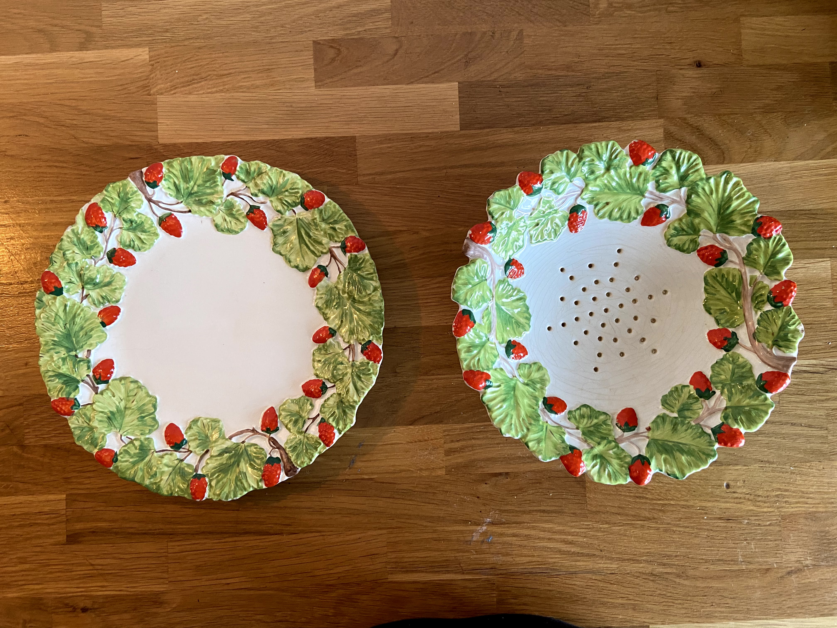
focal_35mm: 26
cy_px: 314
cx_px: 418
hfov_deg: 67.3
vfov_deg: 53.1
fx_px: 629
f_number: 1.8
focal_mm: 4.25
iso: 320
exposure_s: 1/50
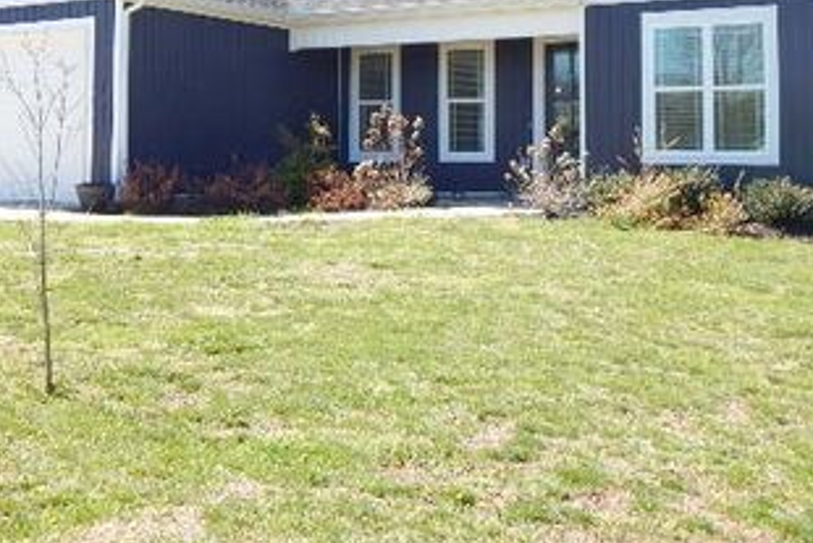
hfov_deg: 38.2
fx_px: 1175
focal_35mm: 52
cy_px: 80
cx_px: 378
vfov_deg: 25.4
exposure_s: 1/400
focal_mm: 5.6
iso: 125
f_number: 3.2
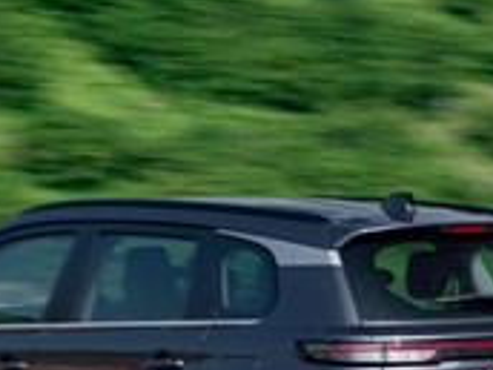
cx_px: 103
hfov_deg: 5.8
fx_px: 4871
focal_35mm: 342
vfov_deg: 4.3
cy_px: 404
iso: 80
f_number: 11
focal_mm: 102
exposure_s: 1/80
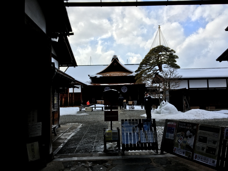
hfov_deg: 61.7
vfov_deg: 48.2
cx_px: 114
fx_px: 191
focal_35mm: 29
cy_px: 86
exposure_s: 1/1789
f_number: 2.2
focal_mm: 4.15
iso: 25
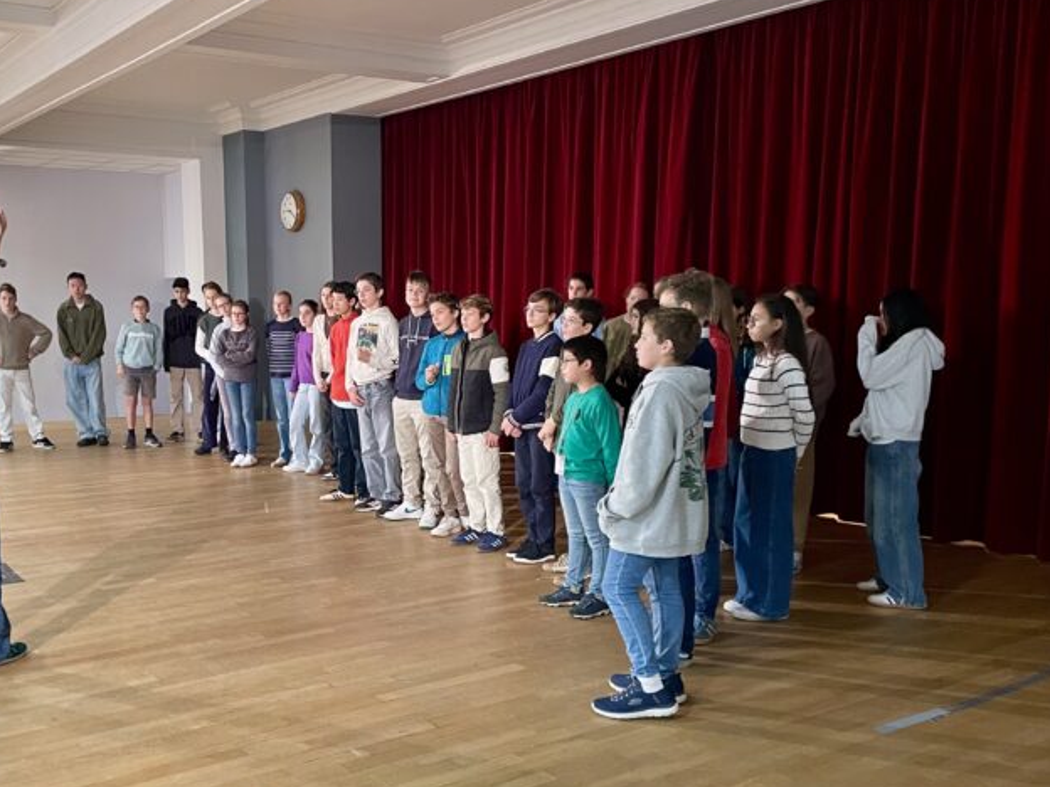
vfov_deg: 44.2
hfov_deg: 56.3
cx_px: 412
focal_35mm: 32
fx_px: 971
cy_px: 378
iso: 320
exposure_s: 1/33
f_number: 1.6
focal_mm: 4.2
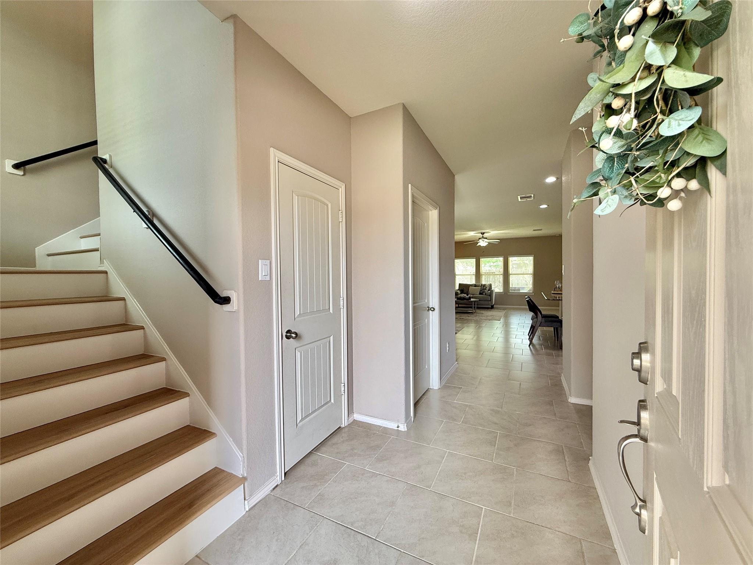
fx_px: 305
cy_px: 282
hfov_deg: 102.1
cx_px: 376
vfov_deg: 85.7
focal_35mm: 14
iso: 100
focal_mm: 2.22
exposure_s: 1/120
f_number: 2.2
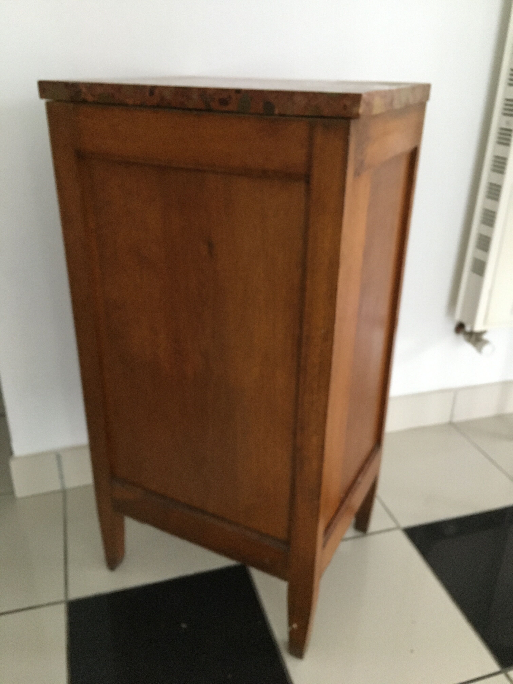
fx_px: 573
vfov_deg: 61.7
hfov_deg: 48.2
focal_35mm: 29
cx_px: 256
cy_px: 342
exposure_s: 1/17
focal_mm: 4.15
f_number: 2.2
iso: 200
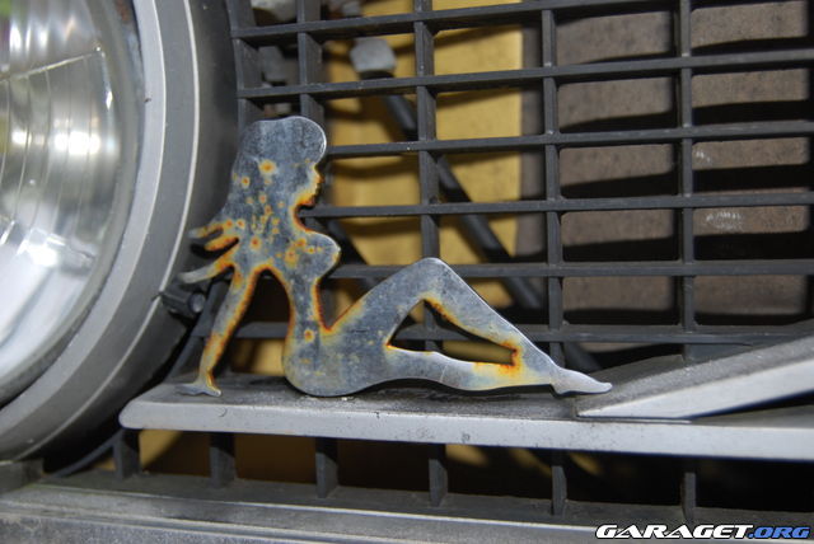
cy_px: 272
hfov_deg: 38.8
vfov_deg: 26.5
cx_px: 407
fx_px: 1154
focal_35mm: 51
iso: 200
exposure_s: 1/60
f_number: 4.5
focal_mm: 34
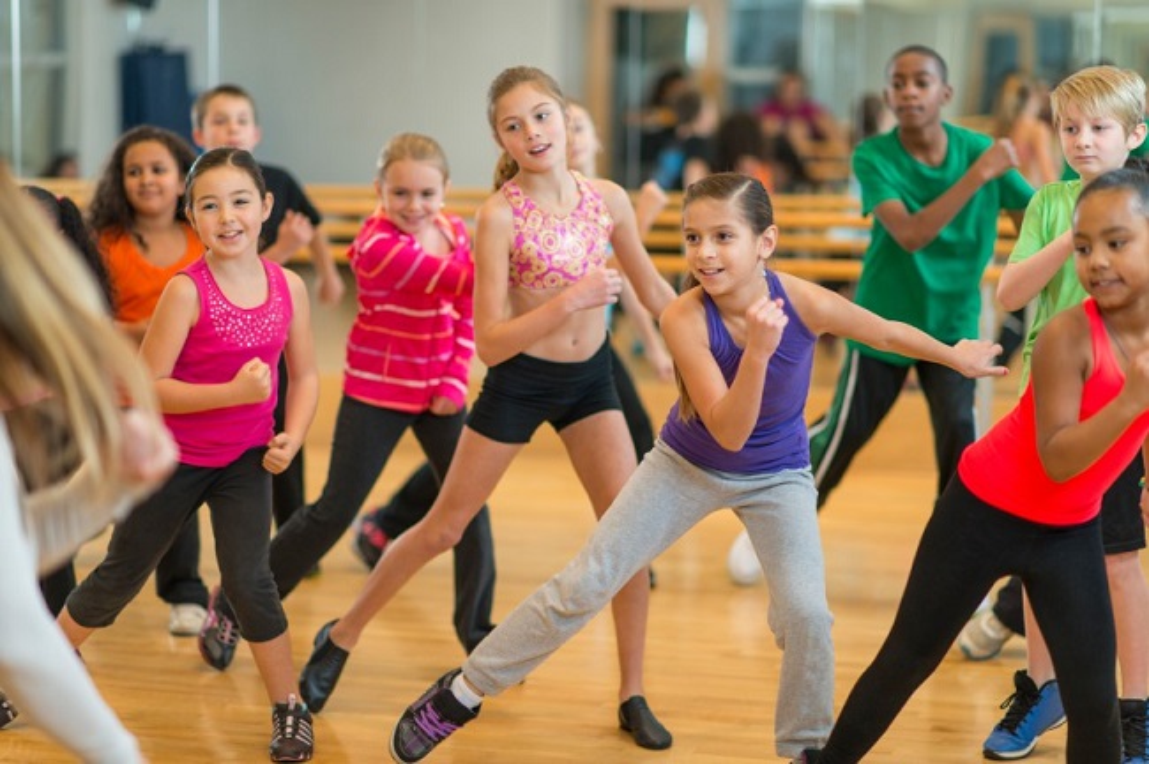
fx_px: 2710
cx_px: 574
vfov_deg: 16.0
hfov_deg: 23.9
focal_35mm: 85
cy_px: 382
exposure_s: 1/200
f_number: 1.6
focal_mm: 85
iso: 100
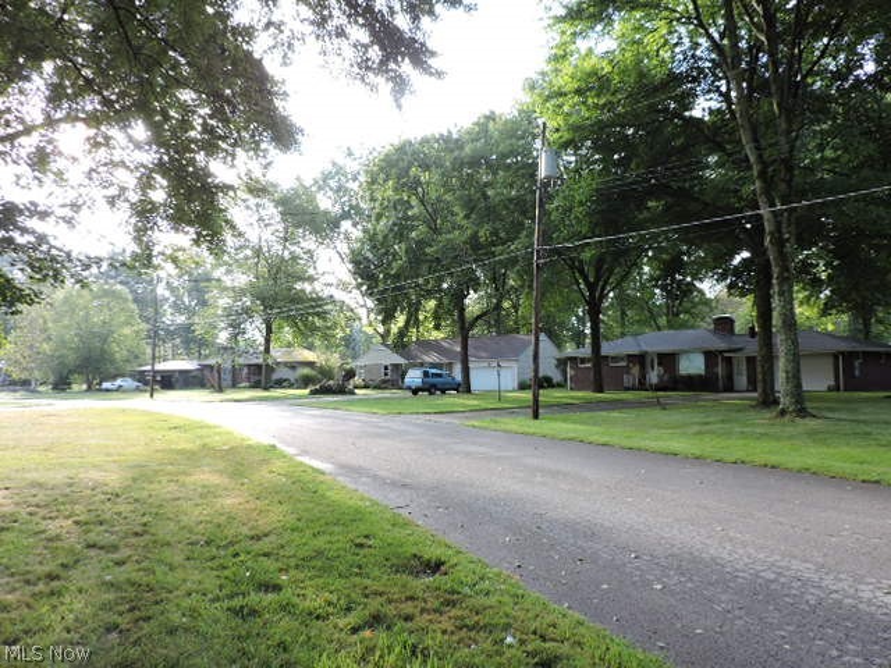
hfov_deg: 71.6
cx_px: 446
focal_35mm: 24
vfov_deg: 56.8
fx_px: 618
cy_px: 334
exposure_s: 1/100
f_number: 3
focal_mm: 4.3
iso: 100
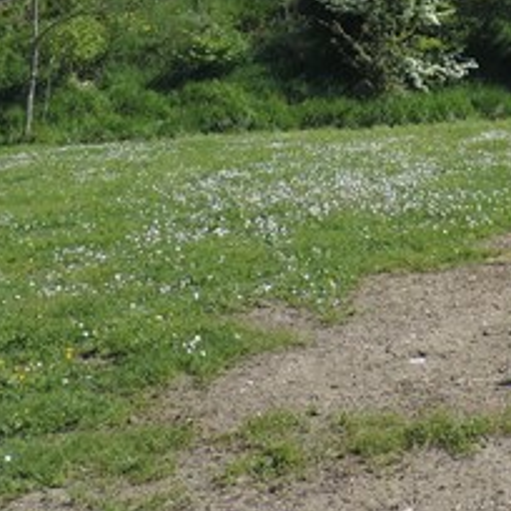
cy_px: -98
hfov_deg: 20.4
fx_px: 1386
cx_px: 466
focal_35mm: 83
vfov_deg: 19.7
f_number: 3
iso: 80
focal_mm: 4.3
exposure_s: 1/1000
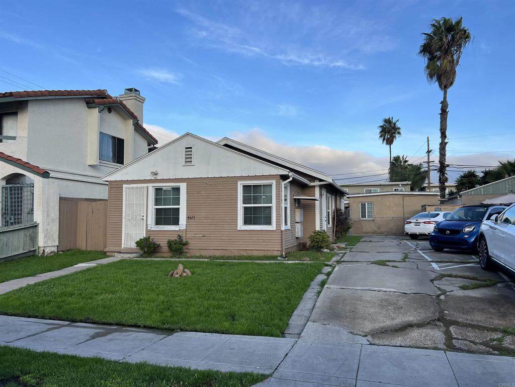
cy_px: 194
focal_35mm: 26
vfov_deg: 53.1
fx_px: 387
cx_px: 258
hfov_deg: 67.3
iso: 50
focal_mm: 5.7
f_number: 1.5
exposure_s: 1/1724
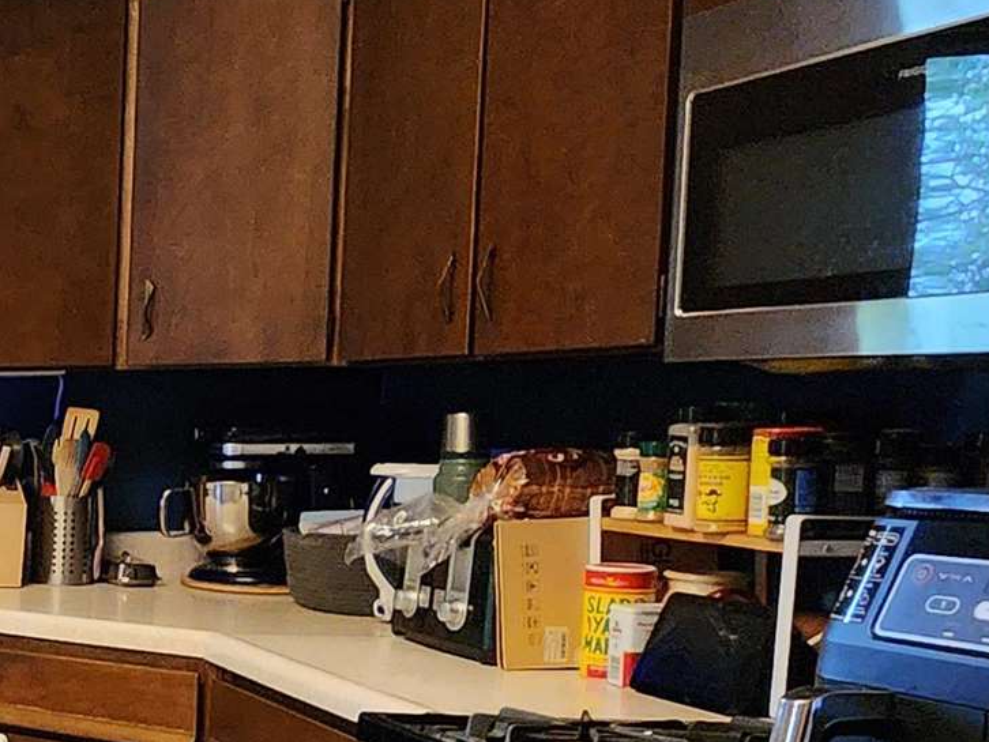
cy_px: 528
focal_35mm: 55
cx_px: -742
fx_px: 1572
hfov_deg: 22.5
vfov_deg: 26.3
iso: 200
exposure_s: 1/60
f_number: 2.2
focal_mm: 2.2
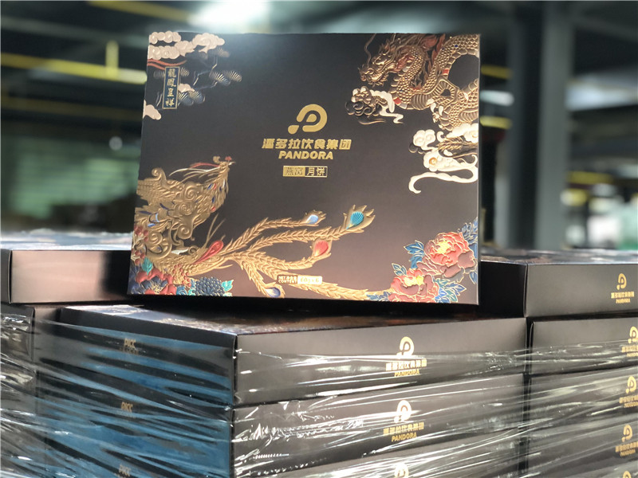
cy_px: 239
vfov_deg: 28.0
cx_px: 319
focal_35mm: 52
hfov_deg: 36.8
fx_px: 958
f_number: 2.4
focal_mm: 6
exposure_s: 1/12
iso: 160
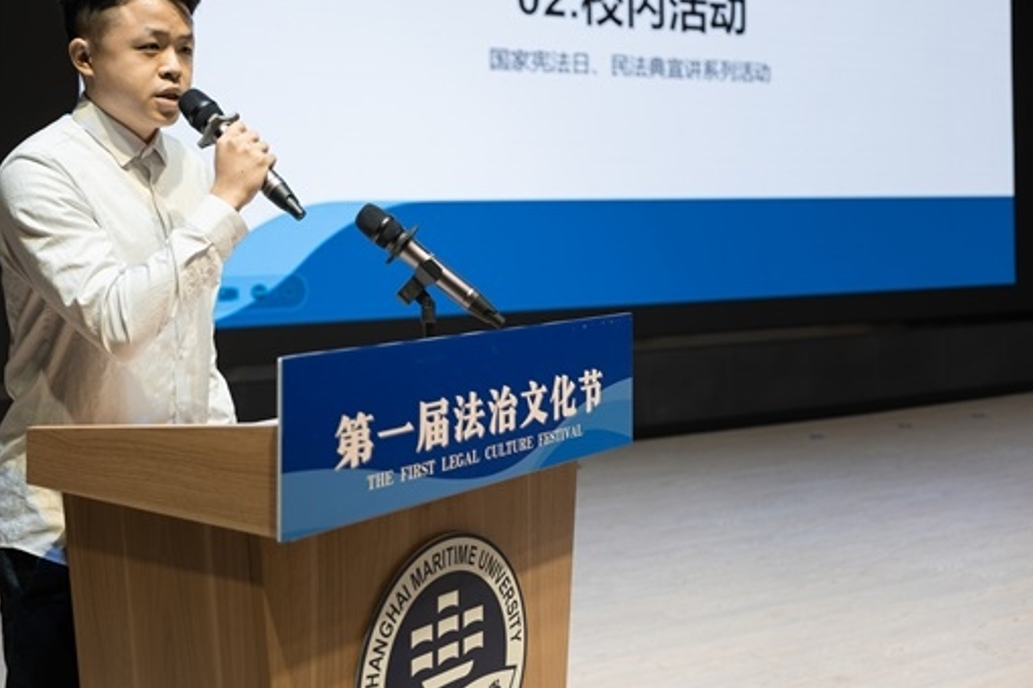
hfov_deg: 44.3
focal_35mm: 44
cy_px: 190
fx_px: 1262
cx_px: 410
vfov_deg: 30.1
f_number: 2
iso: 100
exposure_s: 1/250
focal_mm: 28
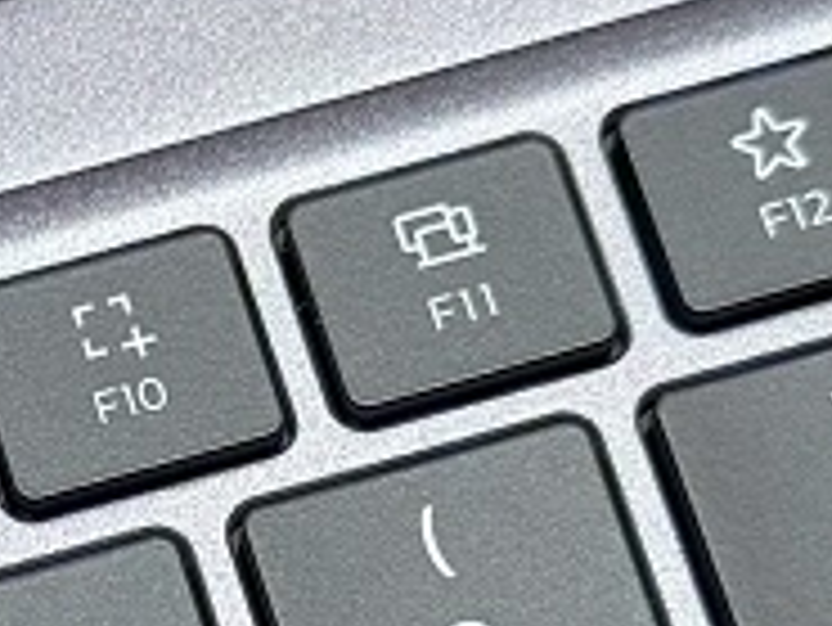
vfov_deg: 7.9
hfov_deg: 10.4
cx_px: -180
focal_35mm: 187
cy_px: 662
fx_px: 4497
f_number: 1.78
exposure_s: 1/109
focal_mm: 6.76
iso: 100
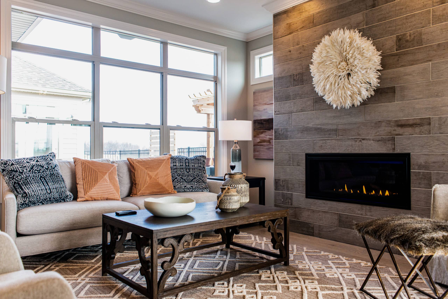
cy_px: 150
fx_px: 348
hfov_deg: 65.5
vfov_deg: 46.4
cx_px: 224
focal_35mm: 28
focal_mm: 28
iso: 400
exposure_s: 1/250
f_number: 3.5
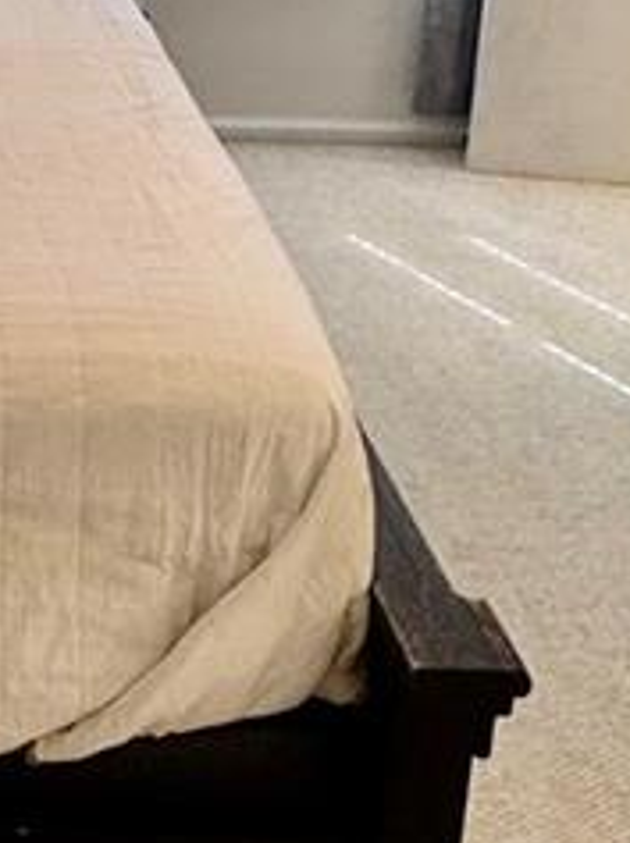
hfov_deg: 18.9
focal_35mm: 71
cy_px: -103
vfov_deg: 25.3
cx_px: -235
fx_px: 1728
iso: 160
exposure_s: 1/60
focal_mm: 2.22
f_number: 2.2
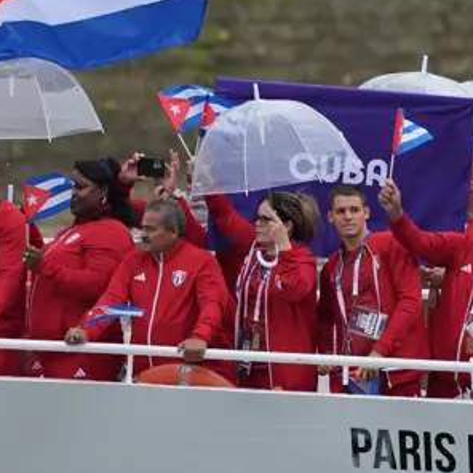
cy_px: 144
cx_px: 185
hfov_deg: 1.7
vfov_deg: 1.7
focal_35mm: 1009
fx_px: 15598
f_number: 4
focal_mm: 400
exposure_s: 1/400
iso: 1000
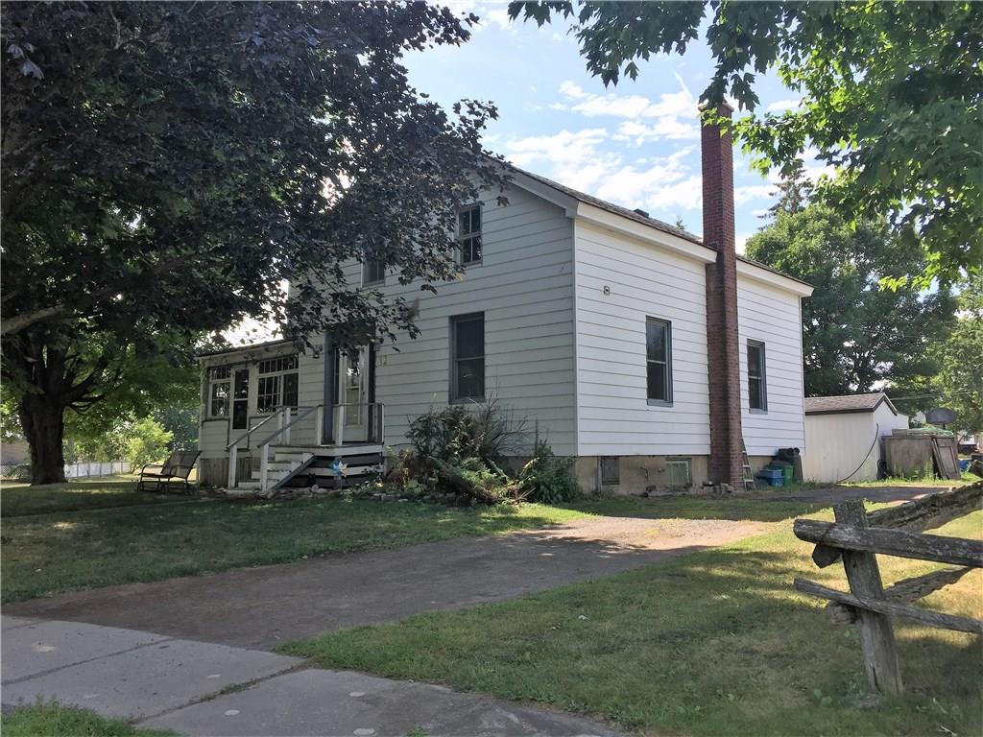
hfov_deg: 61.7
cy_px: 368
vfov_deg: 48.2
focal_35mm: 29
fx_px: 824
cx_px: 492
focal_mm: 4.15
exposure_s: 1/706
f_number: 2.2
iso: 32
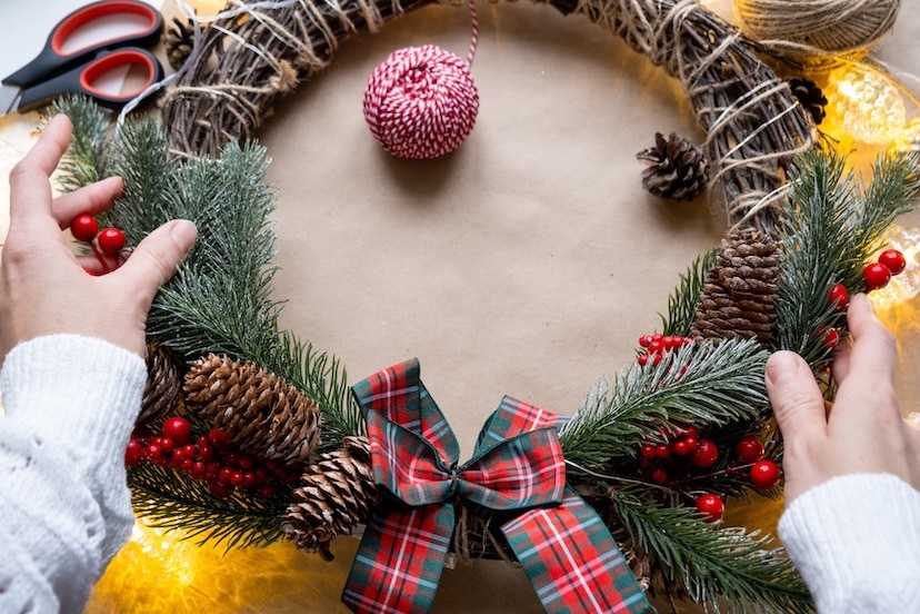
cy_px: 307
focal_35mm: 41
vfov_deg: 32.6
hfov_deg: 47.4
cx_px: 460
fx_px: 1048
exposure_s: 1/8
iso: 160
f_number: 4
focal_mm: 27.5
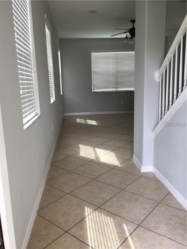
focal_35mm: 29
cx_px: 94
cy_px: 124
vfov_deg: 61.7
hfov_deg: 48.2
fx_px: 209
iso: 25
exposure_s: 1/60
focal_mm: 4.15
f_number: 2.2
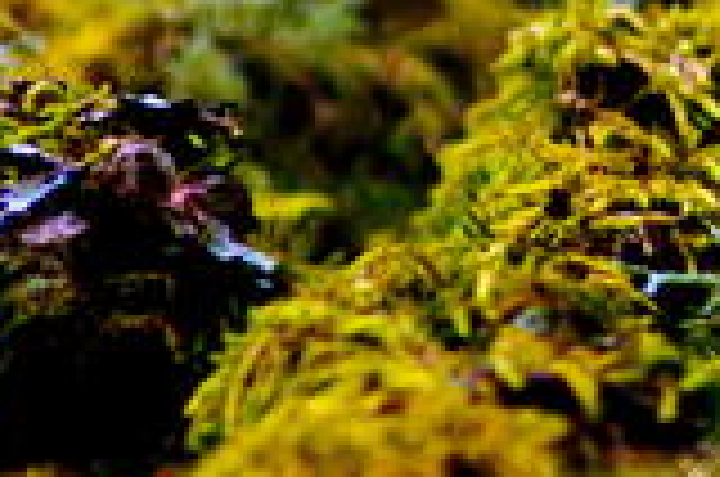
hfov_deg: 2.4
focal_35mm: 862
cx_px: 1350
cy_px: -180
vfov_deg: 1.6
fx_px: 17206
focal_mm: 105
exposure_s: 1/60
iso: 400
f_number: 6.7
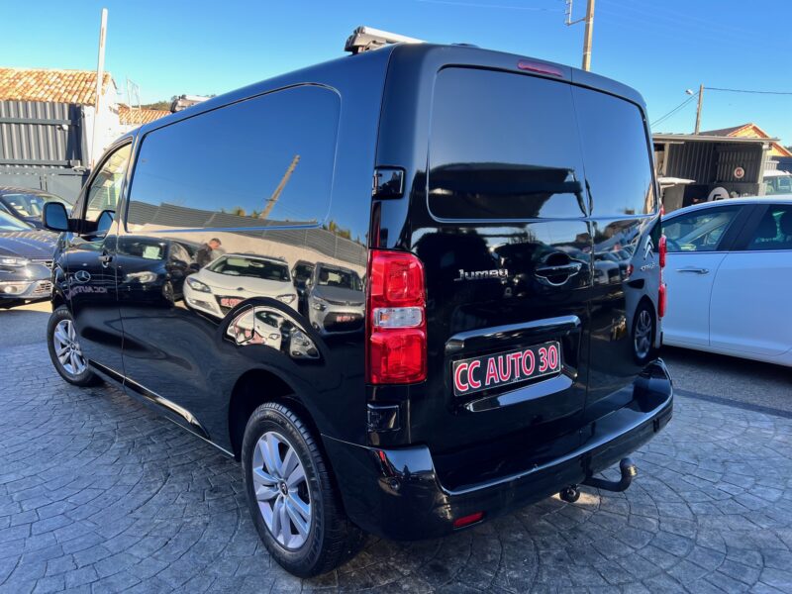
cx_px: 396
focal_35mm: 26
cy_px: 297
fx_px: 595
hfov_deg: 67.3
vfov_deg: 53.1
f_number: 1.5
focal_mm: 5.7
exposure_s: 1/389
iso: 50
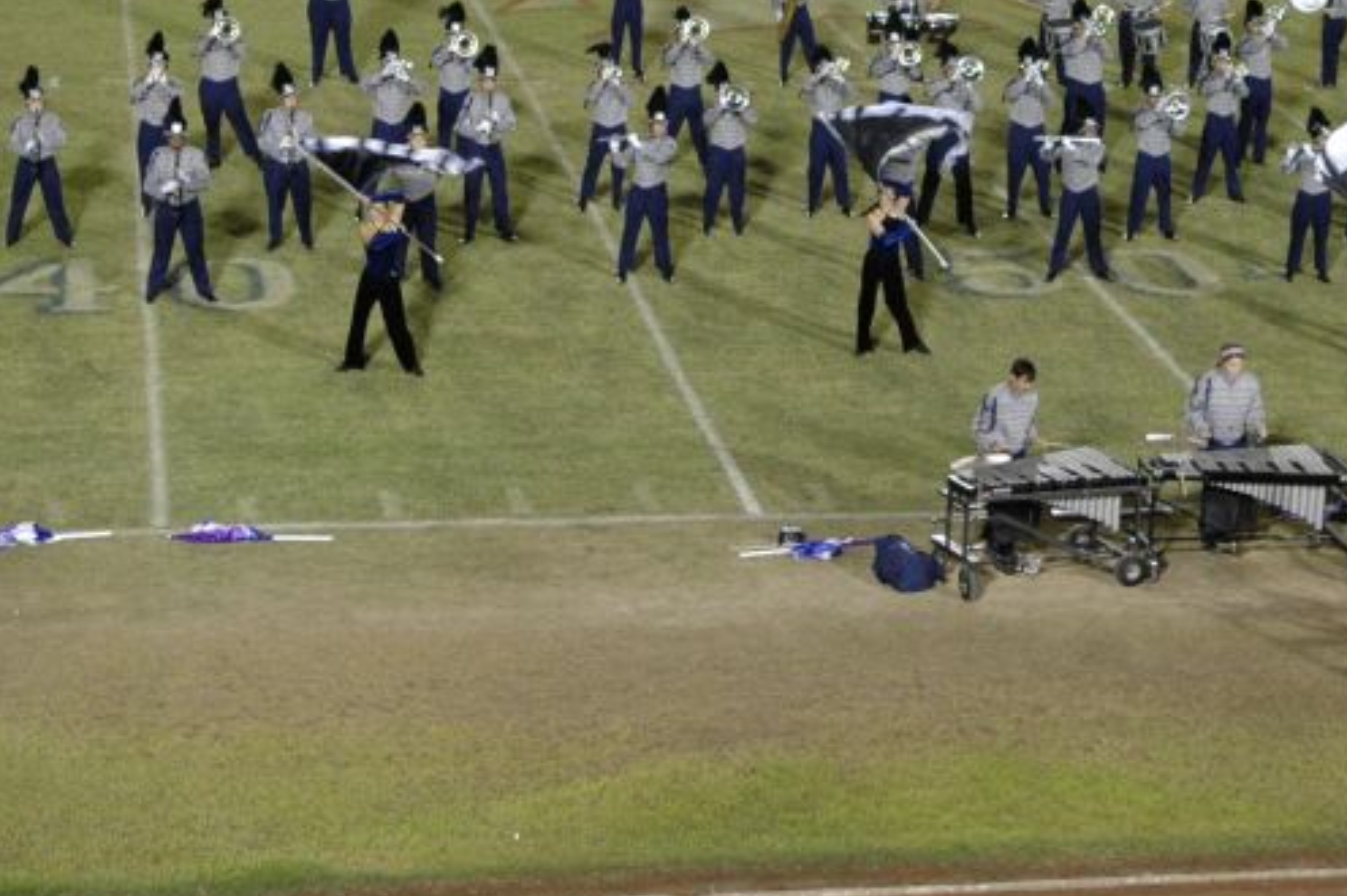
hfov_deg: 20.5
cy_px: 119
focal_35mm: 99
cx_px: 953
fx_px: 3702
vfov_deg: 13.7
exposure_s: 1/60
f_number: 2.8
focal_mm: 32
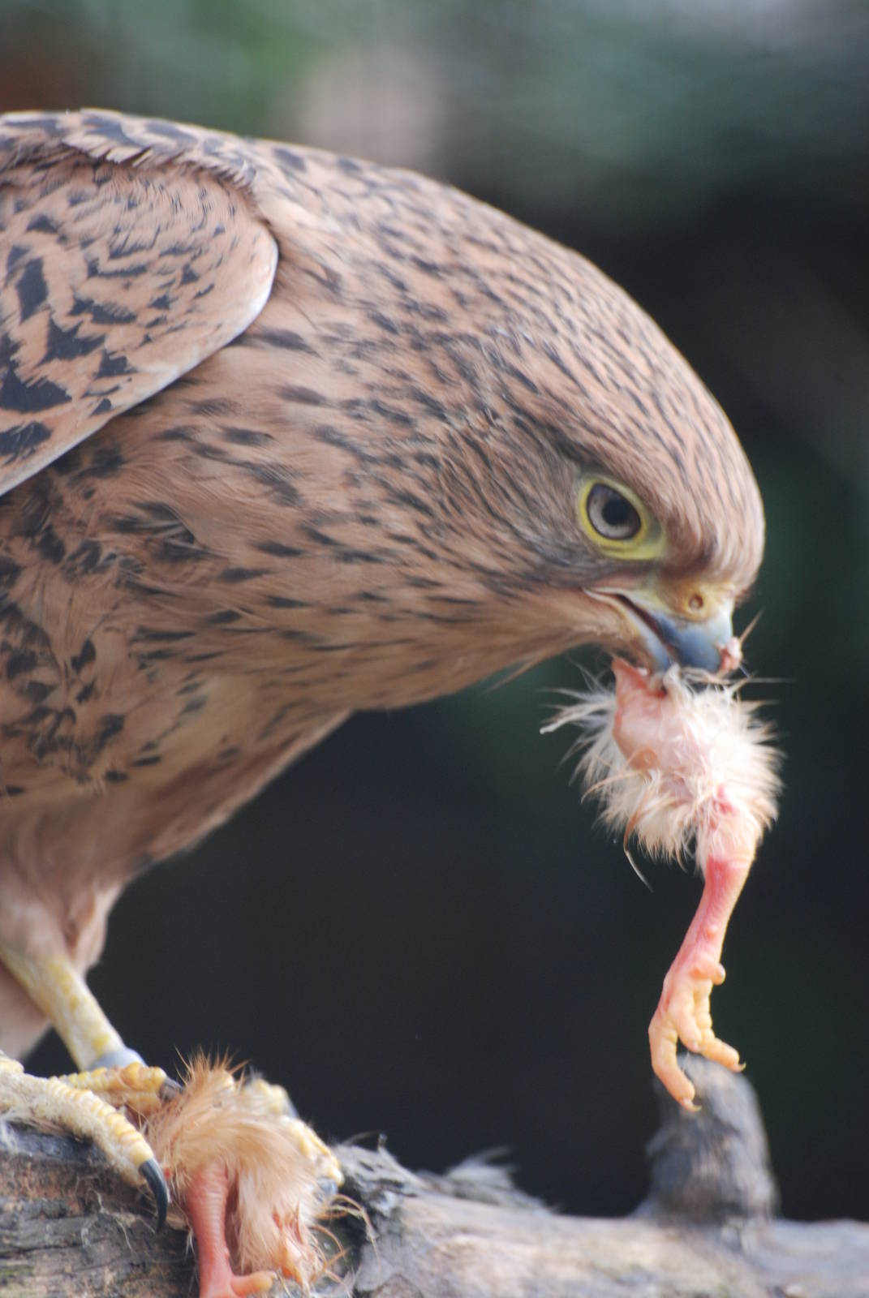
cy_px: 649
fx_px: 16247
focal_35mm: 450
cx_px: 434
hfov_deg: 3.1
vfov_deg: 4.6
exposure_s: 1/160
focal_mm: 300
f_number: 5.6
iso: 400
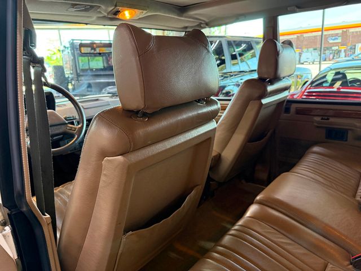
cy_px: 136
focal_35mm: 24
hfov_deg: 71.6
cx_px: 180
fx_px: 250
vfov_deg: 56.8
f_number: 1.78
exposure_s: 1/60
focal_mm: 6.76
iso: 500
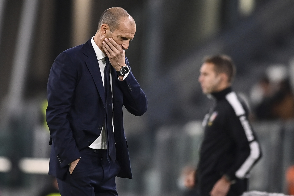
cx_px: 147
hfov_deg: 5.2
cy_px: 98
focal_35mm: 400
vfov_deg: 3.4
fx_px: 3266
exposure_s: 1/1250
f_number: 3.2
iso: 1600
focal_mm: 400
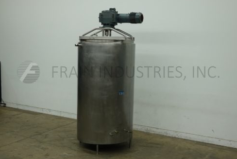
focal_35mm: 44
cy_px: 79
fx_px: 290
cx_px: 120
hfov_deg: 44.5
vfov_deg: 30.6
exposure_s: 1/60
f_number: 4
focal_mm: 15.9
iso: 125
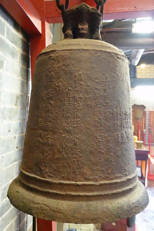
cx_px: 77
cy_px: 116
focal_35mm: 34
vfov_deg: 55.8
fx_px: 218
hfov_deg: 38.8
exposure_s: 1/40
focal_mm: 12.51
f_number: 3.5
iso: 6400
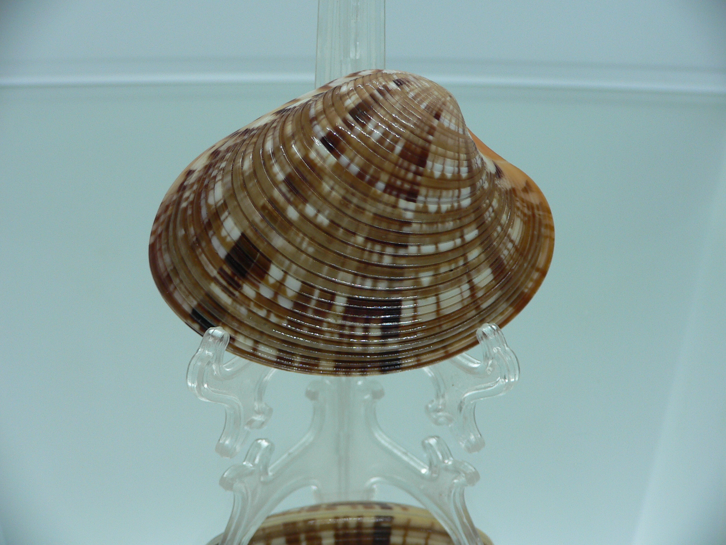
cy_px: 272
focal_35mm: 35
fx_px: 734
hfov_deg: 52.6
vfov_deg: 40.7
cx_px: 363
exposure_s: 1/60
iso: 80
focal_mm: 4.6
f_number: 2.8
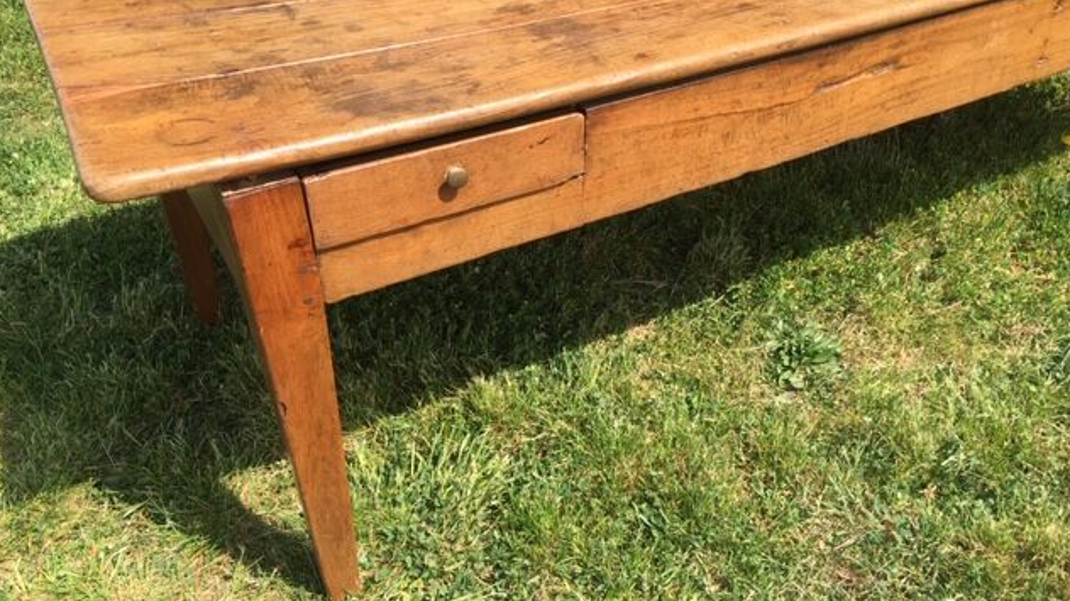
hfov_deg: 61.0
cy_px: 266
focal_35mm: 32
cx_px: 537
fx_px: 908
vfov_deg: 36.6
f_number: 2.2
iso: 25
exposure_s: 1/601
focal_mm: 4.15
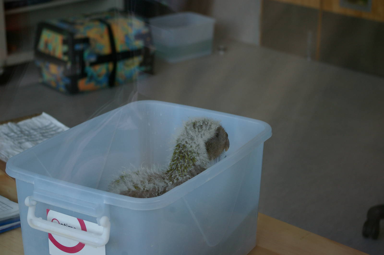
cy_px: 128
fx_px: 879
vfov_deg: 16.5
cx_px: 192
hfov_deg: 24.6
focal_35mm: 82
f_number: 5.6
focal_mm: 55
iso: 400
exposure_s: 1/45
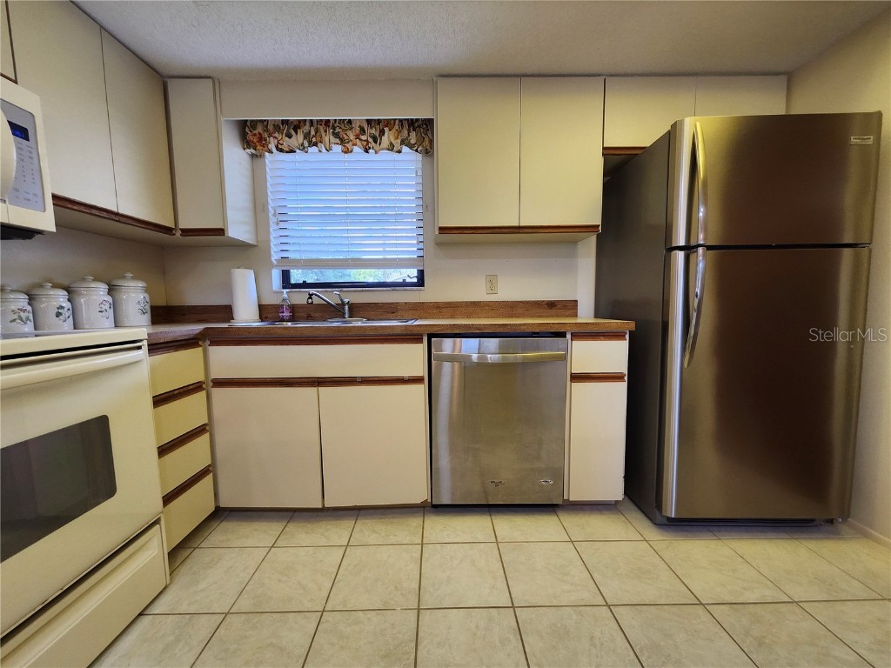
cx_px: 446
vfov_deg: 89.9
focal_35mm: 13
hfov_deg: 106.2
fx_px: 335
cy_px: 334
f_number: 2.2
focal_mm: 1.74
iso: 125
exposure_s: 1/60
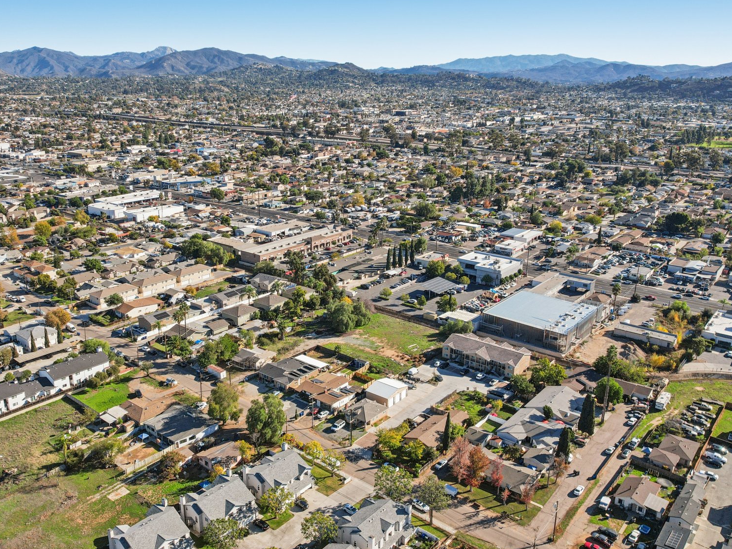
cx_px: 323
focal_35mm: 29
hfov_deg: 61.5
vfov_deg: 48.2
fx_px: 613
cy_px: 267
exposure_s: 1/2000
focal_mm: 8.4
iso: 140
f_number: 2.8
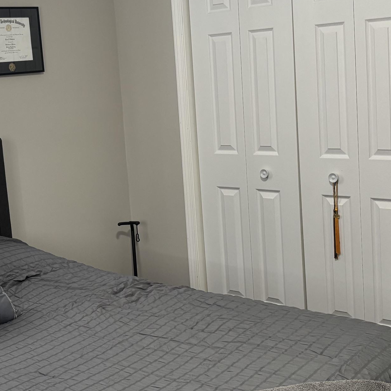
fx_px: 728
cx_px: 143
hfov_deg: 29.9
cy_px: 187
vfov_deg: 30.0
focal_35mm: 57
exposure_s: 1/60
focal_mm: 5.96
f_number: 1.6
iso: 160
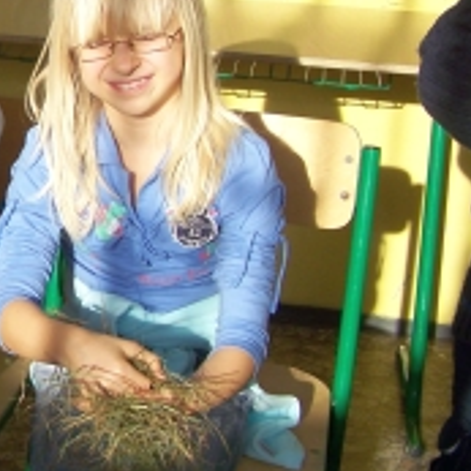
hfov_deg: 16.2
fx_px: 1586
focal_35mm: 103
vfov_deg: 16.9
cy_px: 157
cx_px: -109
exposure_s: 1/200
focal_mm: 6.3
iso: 64
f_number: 2.8
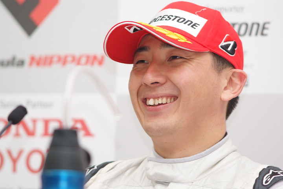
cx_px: 142
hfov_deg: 7.6
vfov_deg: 5.1
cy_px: 94
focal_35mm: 270
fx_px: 2122
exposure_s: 1/125
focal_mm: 180
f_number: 2.8
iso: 200
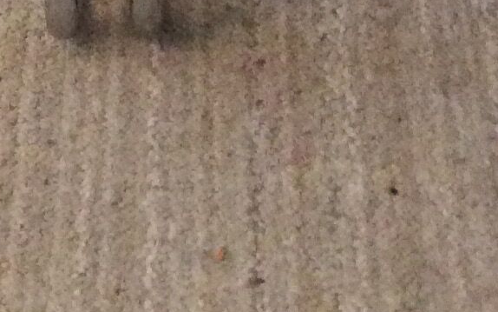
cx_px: 90
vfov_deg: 7.8
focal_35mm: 153
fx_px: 2077
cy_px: -520
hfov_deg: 13.6
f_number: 2.4
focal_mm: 3.3
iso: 250
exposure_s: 1/20
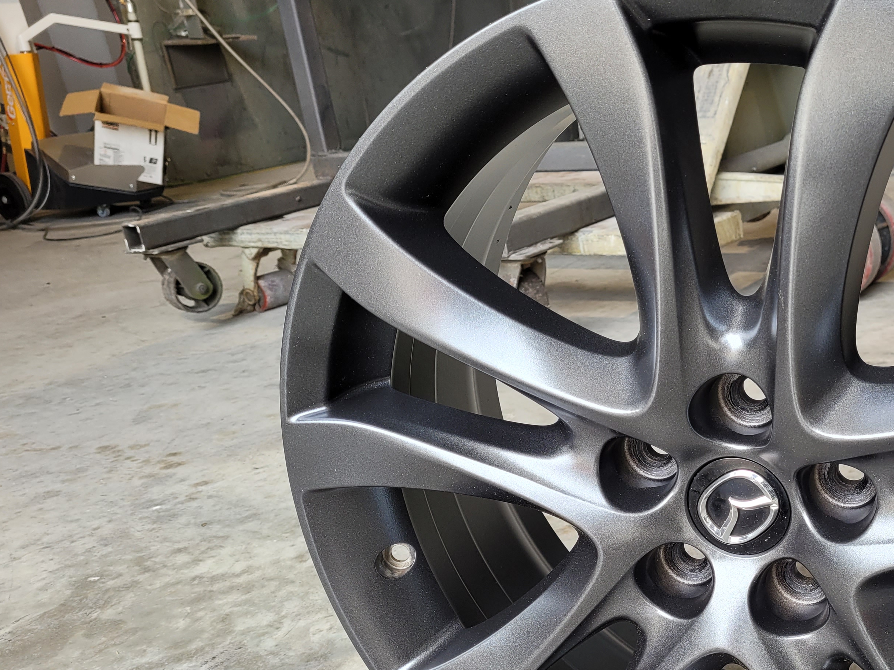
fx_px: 1110
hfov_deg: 42.1
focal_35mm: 43
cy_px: 507
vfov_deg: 32.9
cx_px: 706
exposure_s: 1/119
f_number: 1.8
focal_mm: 5.4
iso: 40
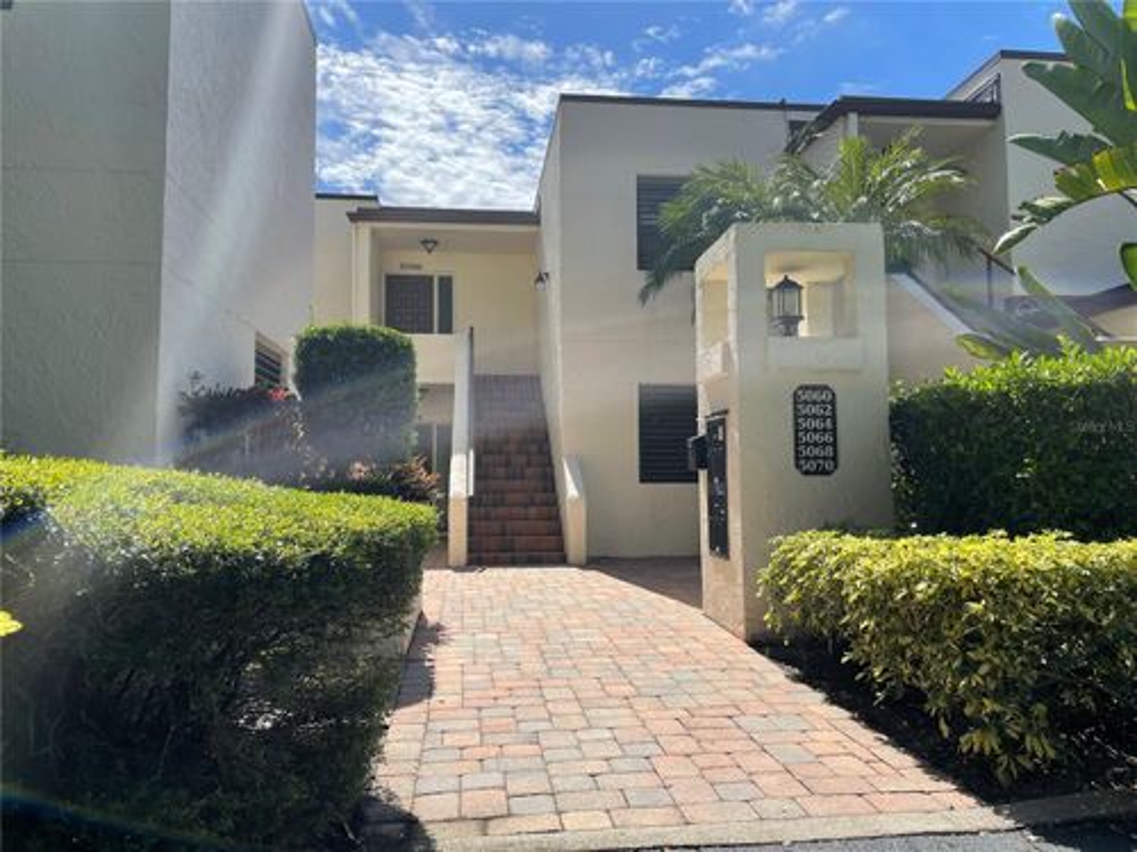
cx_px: 568
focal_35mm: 26
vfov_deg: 53.1
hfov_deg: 67.3
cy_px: 426
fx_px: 854
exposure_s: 1/3509
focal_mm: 4.2
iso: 32
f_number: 1.6
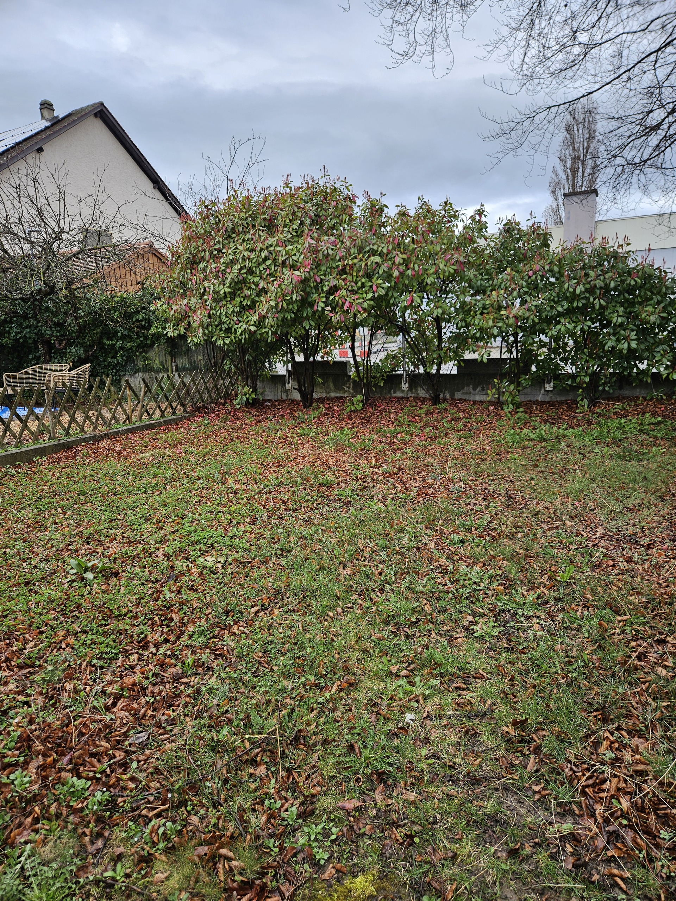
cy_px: 450
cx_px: 338
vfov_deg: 73.9
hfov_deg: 58.9
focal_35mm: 23
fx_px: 599
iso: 25
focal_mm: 5.4
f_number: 1.8
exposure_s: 1/296
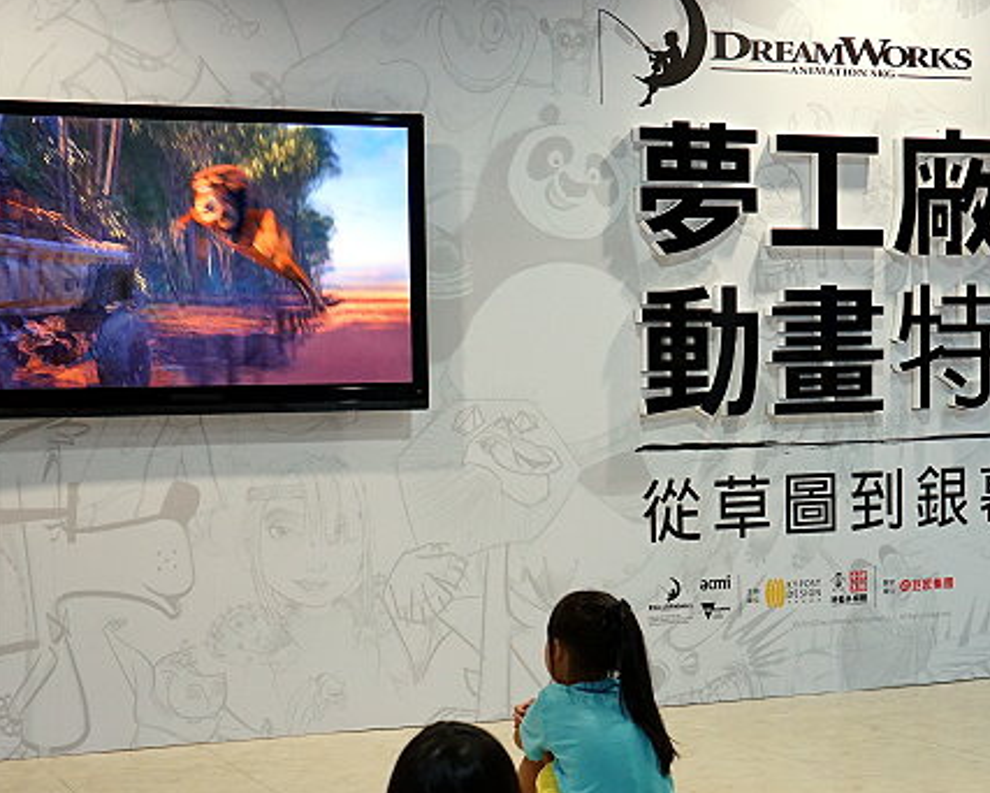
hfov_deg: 29.1
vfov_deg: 23.3
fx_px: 1905
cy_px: 562
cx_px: 473
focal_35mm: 65
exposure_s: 1/60
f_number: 4
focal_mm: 37
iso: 2000
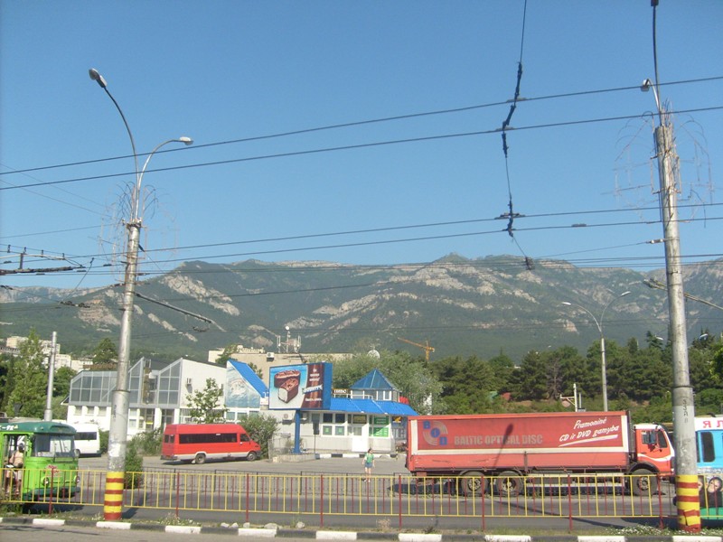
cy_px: 271
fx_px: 731
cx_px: 362
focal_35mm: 35
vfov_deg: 40.7
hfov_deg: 52.6
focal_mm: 5.8
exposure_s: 1/250
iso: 80
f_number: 7.1
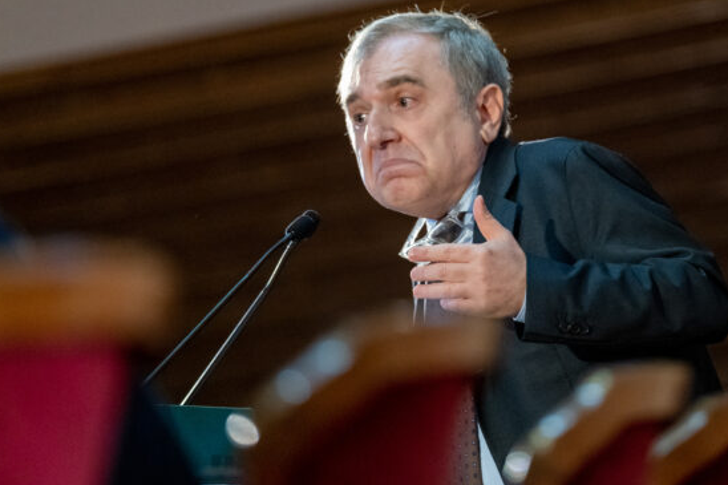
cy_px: 242
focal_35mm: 230
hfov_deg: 9.0
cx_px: 392
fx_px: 4649
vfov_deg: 6.0
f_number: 2.8
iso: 5000
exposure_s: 1/200
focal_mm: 140
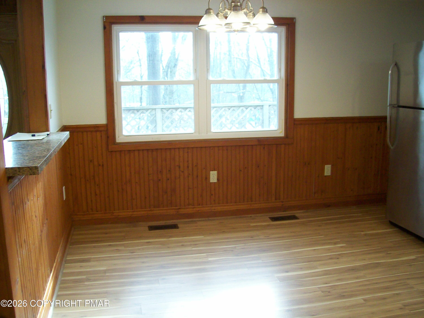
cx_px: 212
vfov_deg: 39.7
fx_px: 441
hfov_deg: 51.4
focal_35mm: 36
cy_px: 159
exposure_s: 1/42
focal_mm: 6
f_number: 2.7
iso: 160
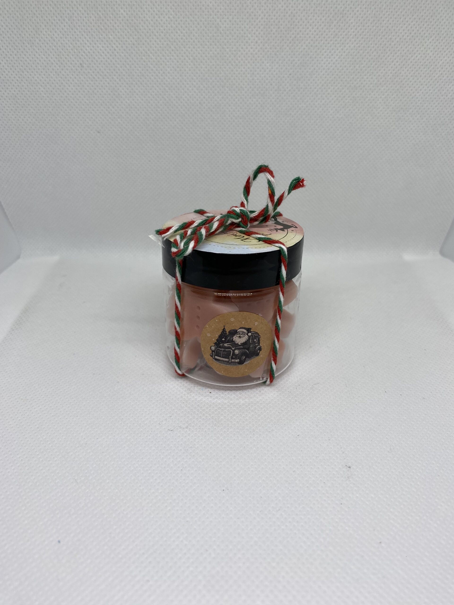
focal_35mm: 26
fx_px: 455
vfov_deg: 67.3
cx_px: 227
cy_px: 302
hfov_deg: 53.1
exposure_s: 1/161
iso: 32
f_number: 1.8
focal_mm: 4.25
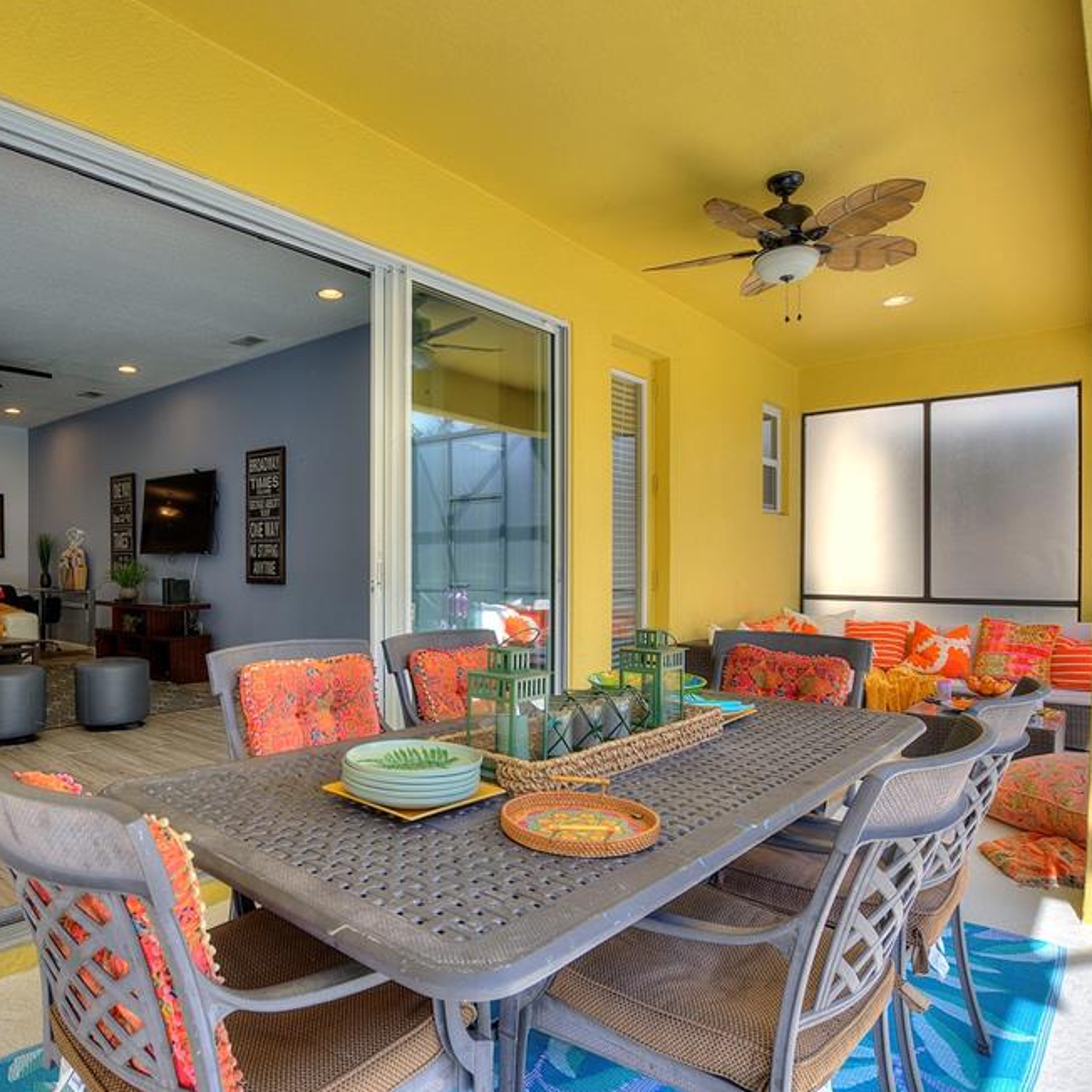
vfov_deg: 74.8
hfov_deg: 73.6
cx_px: 414
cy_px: 553
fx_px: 714
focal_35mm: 20
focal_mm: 10
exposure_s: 1/160
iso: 100
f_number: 4.5
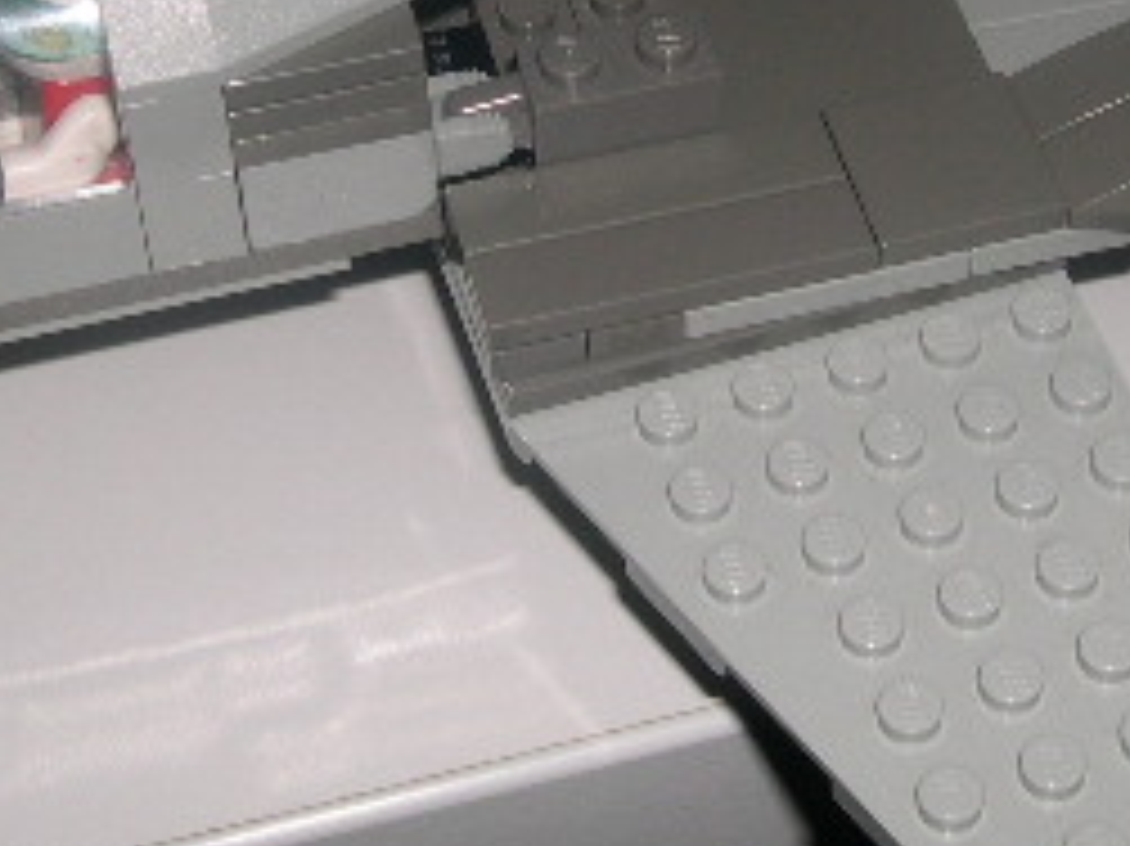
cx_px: 639
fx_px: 3165
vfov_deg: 15.0
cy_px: 50
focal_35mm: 97
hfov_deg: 20.2
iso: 100
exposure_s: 1/60
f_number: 7.6
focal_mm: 8
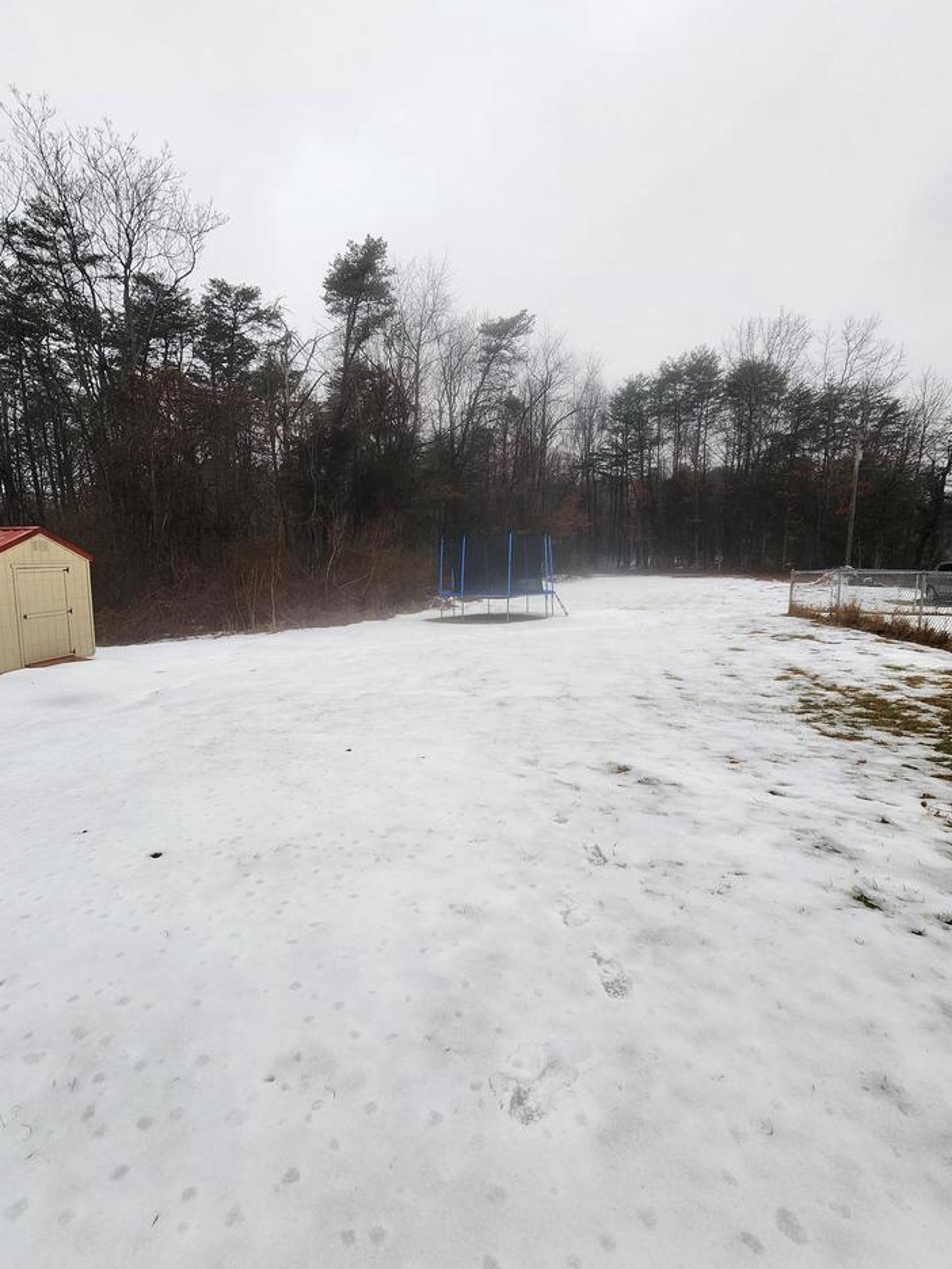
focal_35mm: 15
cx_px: 427
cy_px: 639
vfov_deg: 98.2
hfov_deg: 81.5
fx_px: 550
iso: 50
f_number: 2.2
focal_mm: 2.2
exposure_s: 1/470
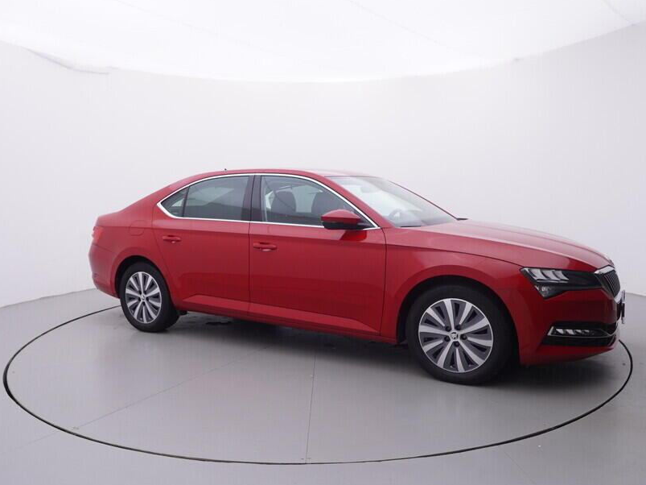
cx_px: 318
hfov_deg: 64.2
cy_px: 257
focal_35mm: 28
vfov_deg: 50.3
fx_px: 515
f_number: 5
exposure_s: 1/80
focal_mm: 15
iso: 200
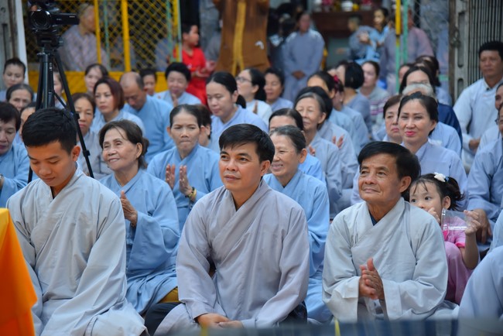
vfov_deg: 16.1
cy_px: 168
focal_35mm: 85
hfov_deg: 23.9
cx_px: 252
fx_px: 1188
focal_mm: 85
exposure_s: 1/160
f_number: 4
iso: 1000
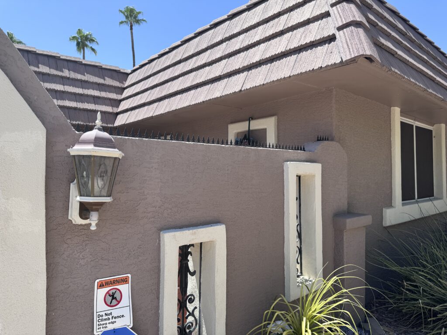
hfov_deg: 71.6
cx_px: 224
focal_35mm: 24
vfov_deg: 56.8
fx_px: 310
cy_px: 168
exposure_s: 1/2331
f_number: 1.78
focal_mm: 6.86
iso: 80
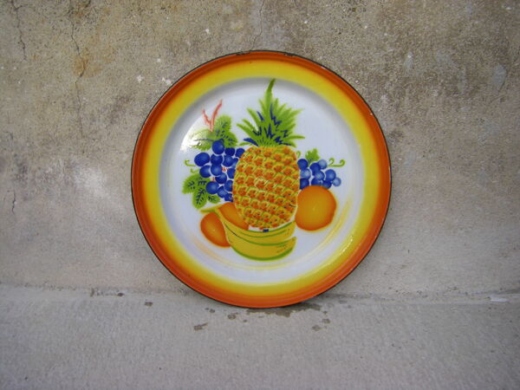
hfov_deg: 49.0
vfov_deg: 37.7
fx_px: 571
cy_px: 195
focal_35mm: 38
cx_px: 260
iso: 64
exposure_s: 1/200
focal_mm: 6.3
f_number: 3.5
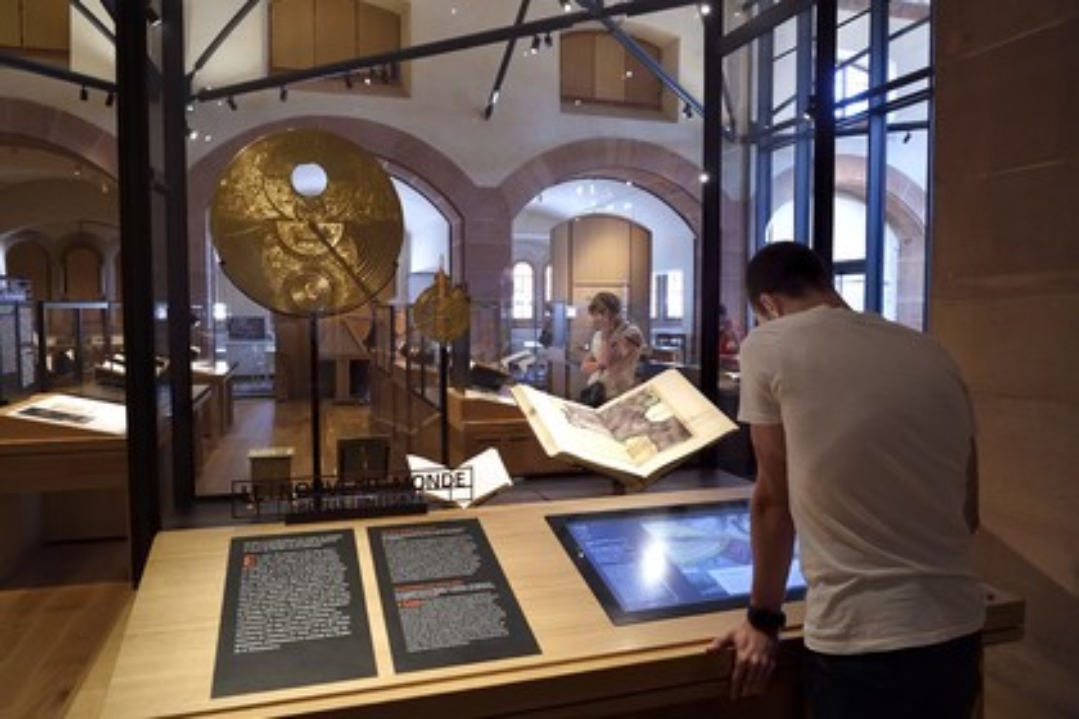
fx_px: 779
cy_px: 360
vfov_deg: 49.6
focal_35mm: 26
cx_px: 540
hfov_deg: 69.4
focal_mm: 26
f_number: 7.1
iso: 1600
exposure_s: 1/40
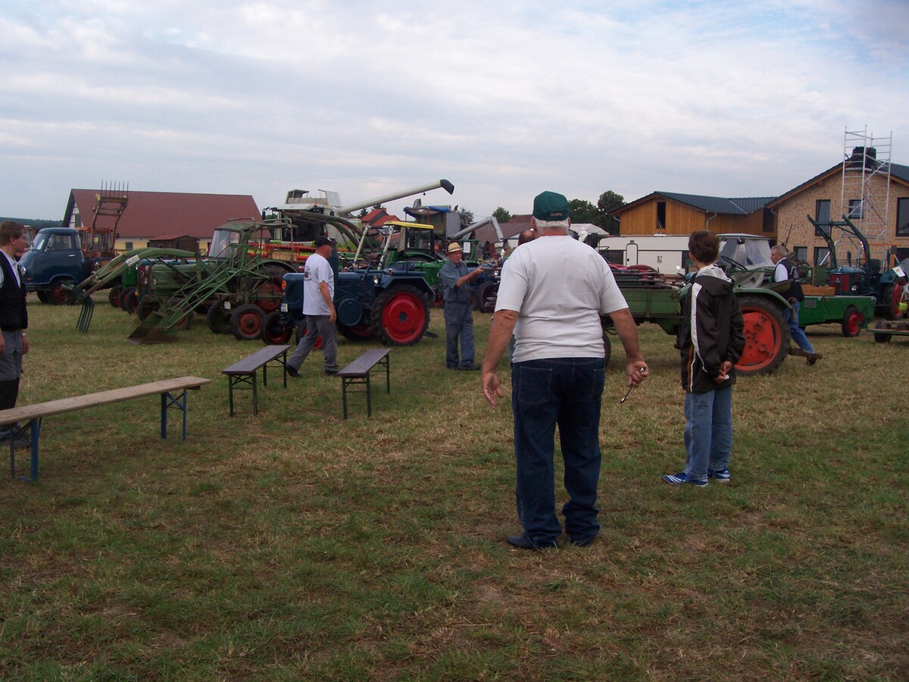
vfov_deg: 41.8
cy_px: 341
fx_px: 893
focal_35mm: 34
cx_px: 454
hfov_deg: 54.0
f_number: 5.1
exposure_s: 1/220
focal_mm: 5.6
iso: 80
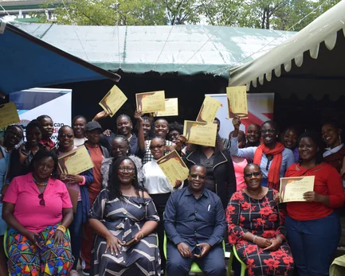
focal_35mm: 39
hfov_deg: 46.4
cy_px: 156
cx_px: 131
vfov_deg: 38.2
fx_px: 398
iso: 320
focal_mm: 20
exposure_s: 1/250
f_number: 8
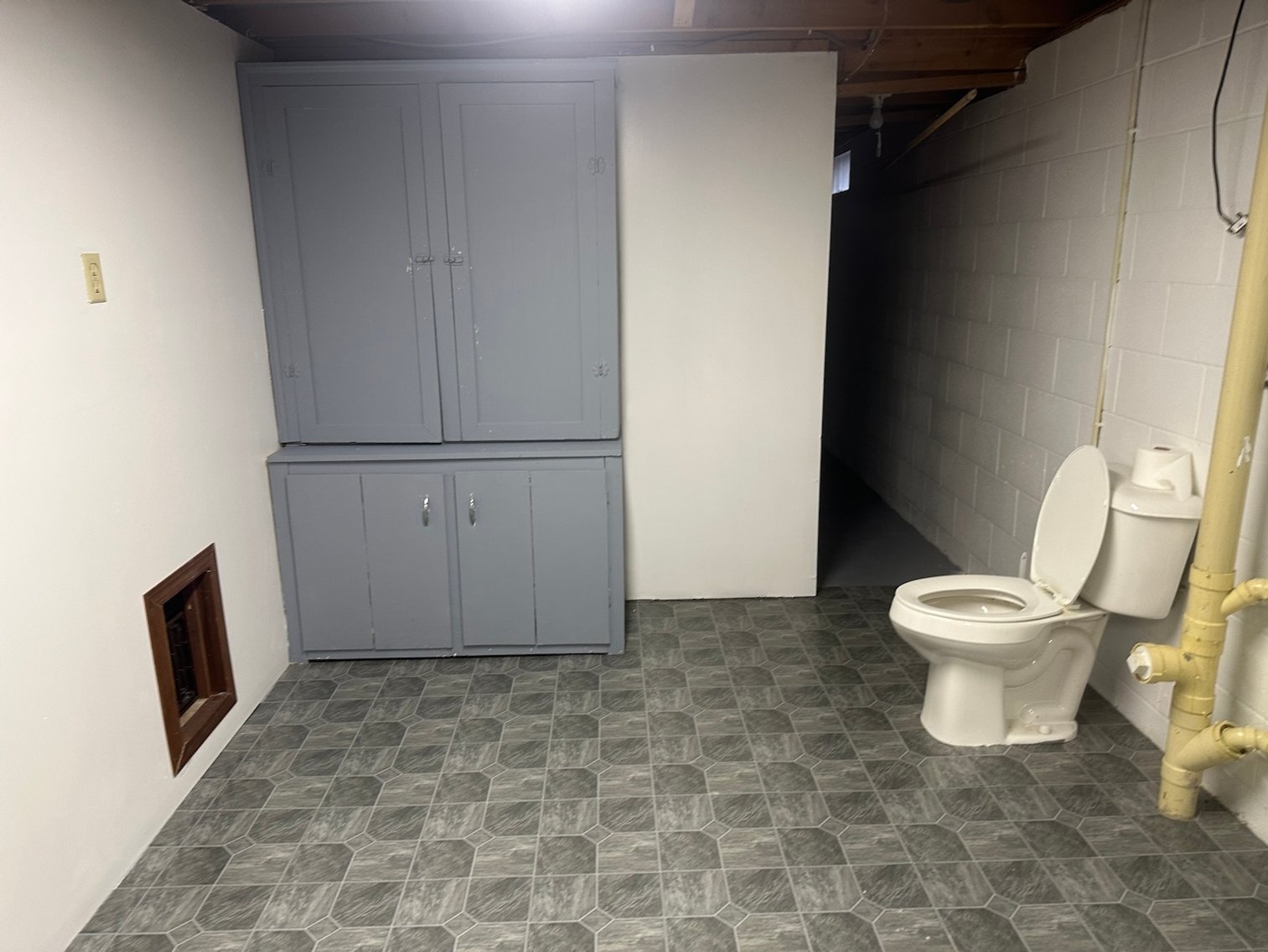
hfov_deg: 71.6
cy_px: 476
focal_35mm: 24
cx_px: 634
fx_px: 879
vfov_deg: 56.8
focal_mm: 6.86
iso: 125
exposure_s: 1/60
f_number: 1.78
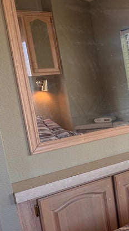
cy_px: 128
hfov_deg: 18.9
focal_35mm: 54
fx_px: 329
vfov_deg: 38.5
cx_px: 206
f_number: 1.78
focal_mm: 6.76
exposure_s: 1/170
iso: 80
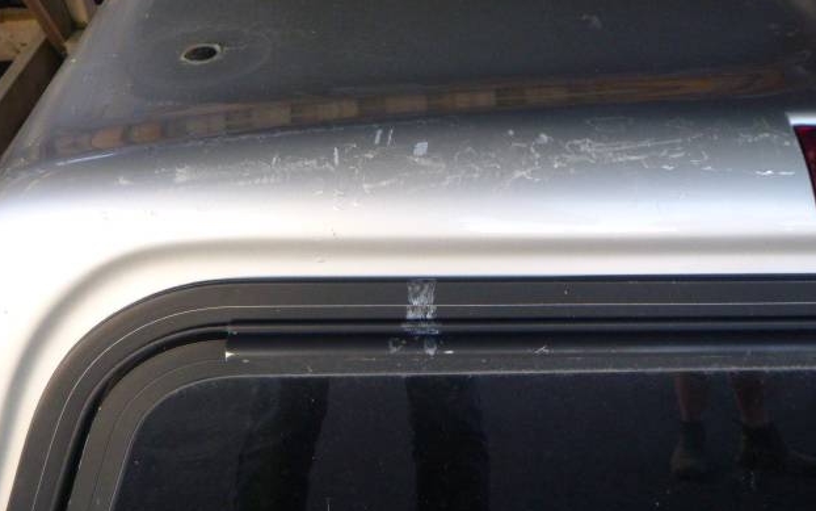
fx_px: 801
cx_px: 407
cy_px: 221
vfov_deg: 35.3
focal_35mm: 36
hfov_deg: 54.0
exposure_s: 1/60
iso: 320
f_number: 4.3
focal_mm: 5.9
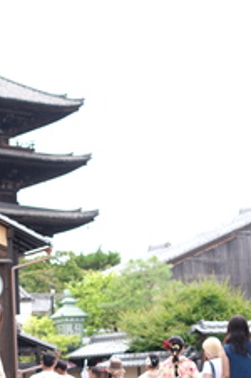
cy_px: 274
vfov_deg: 21.6
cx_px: 36
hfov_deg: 14.4
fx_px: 986
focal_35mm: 94
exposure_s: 1/500
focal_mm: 35
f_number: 2
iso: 160
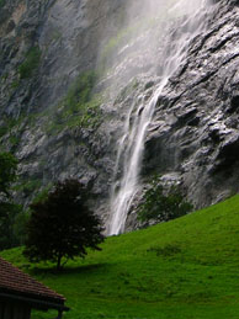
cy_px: 23
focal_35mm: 79
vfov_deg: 23.9
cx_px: 197
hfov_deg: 18.4
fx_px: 728
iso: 50
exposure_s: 1/268
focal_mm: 5.7
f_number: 4.9
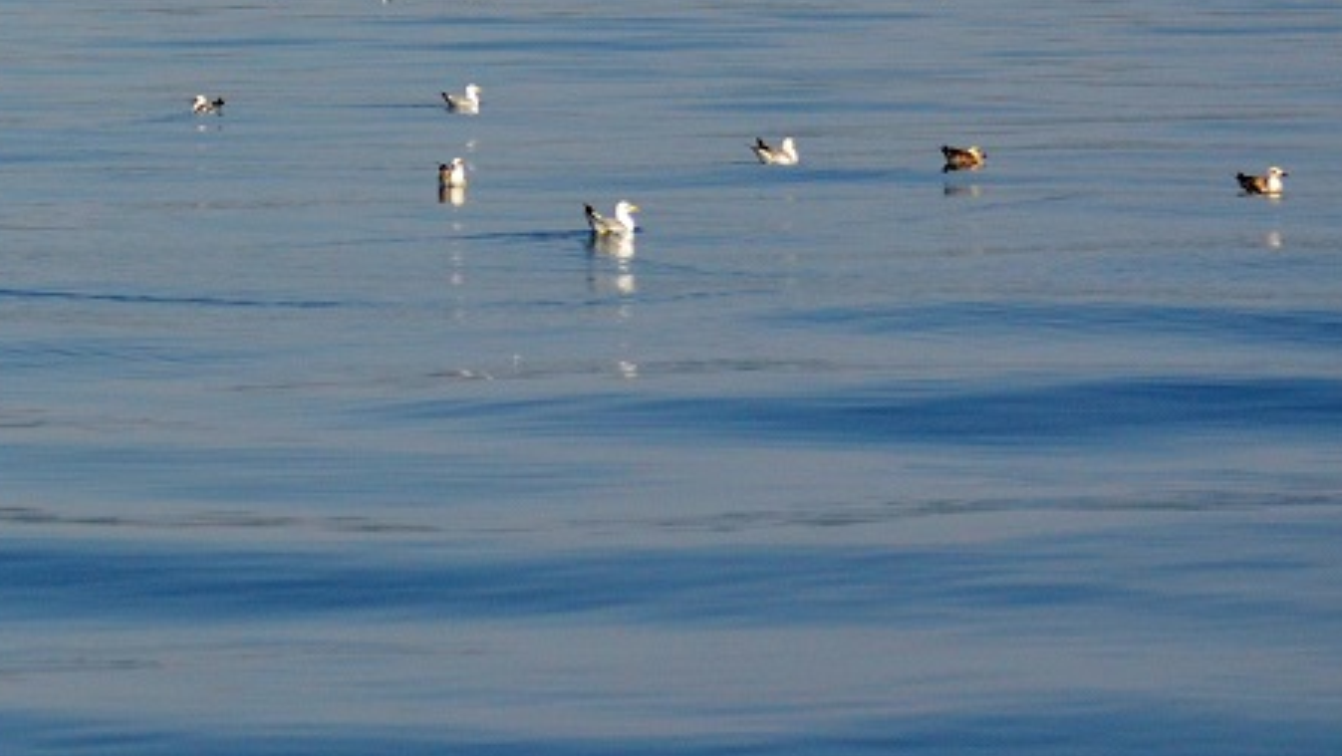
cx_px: -82
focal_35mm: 244
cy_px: 238
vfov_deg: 5.0
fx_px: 8686
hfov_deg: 8.8
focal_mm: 70
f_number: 4.5
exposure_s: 1/8000
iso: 1000
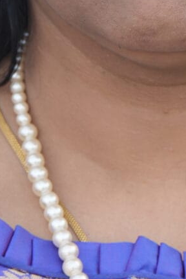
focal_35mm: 374
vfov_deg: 5.5
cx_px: 187
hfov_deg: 3.7
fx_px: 2894
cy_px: 98
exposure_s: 1/125
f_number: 5.6
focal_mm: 63
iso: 125
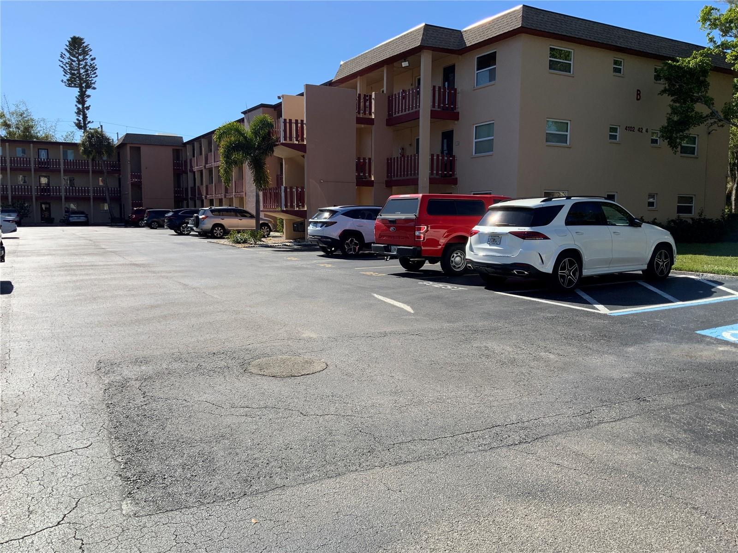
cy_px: 276
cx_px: 369
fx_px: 618
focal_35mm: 29
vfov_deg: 48.2
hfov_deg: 61.7
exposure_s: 1/2141
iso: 16
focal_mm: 3
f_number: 1.8
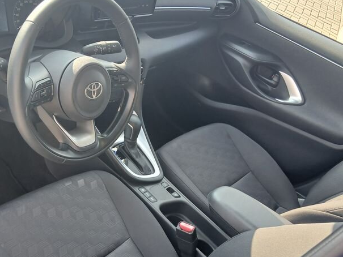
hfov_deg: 42.4
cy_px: 166
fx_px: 436
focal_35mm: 44
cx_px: 116
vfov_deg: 32.7
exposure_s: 1/60
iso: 40
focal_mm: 3.98
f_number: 1.8
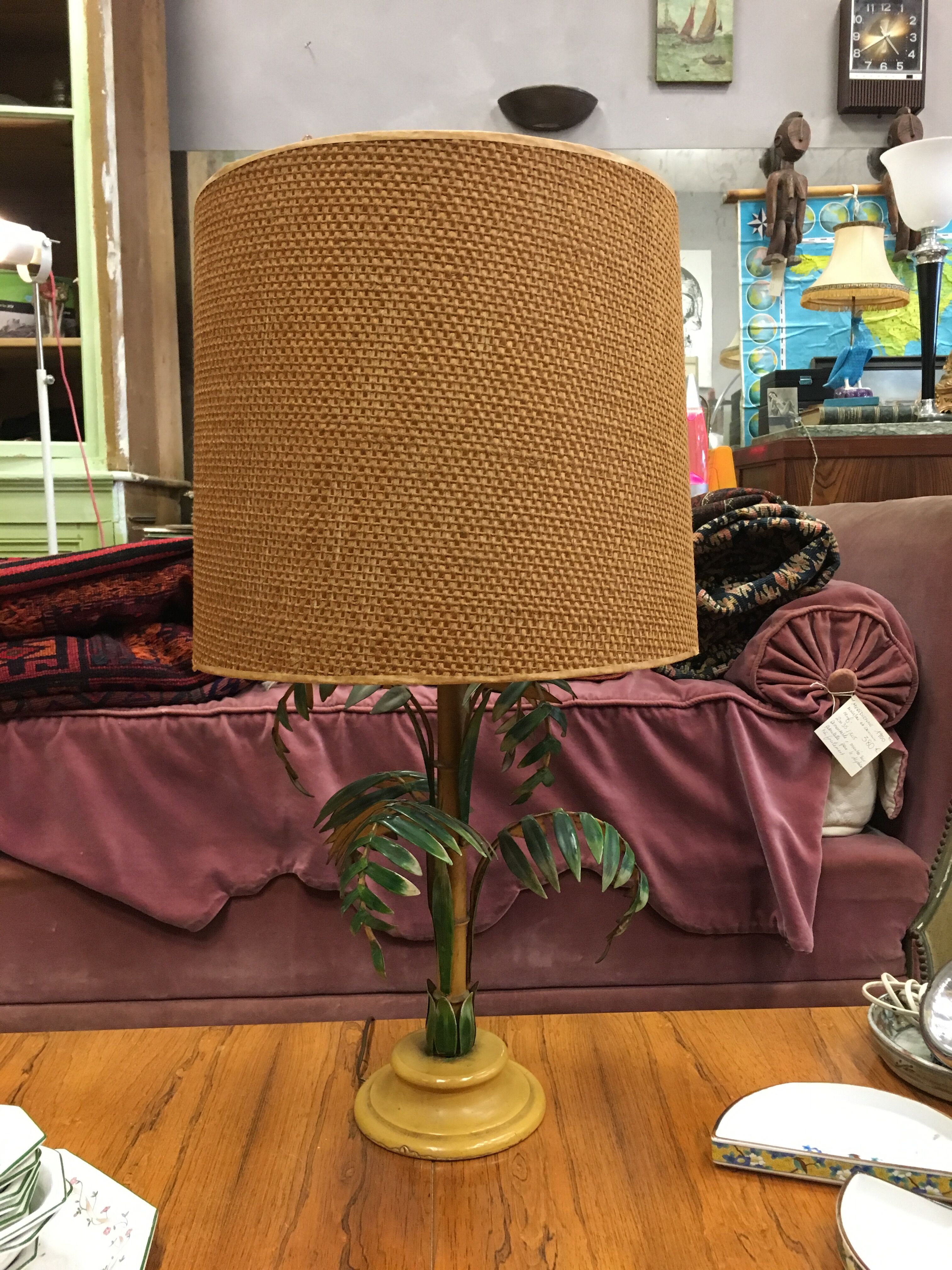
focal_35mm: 29
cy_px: 635
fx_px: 1063
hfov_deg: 48.2
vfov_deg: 61.7
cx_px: 476
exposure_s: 1/25
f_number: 2.2
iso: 200
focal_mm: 4.15
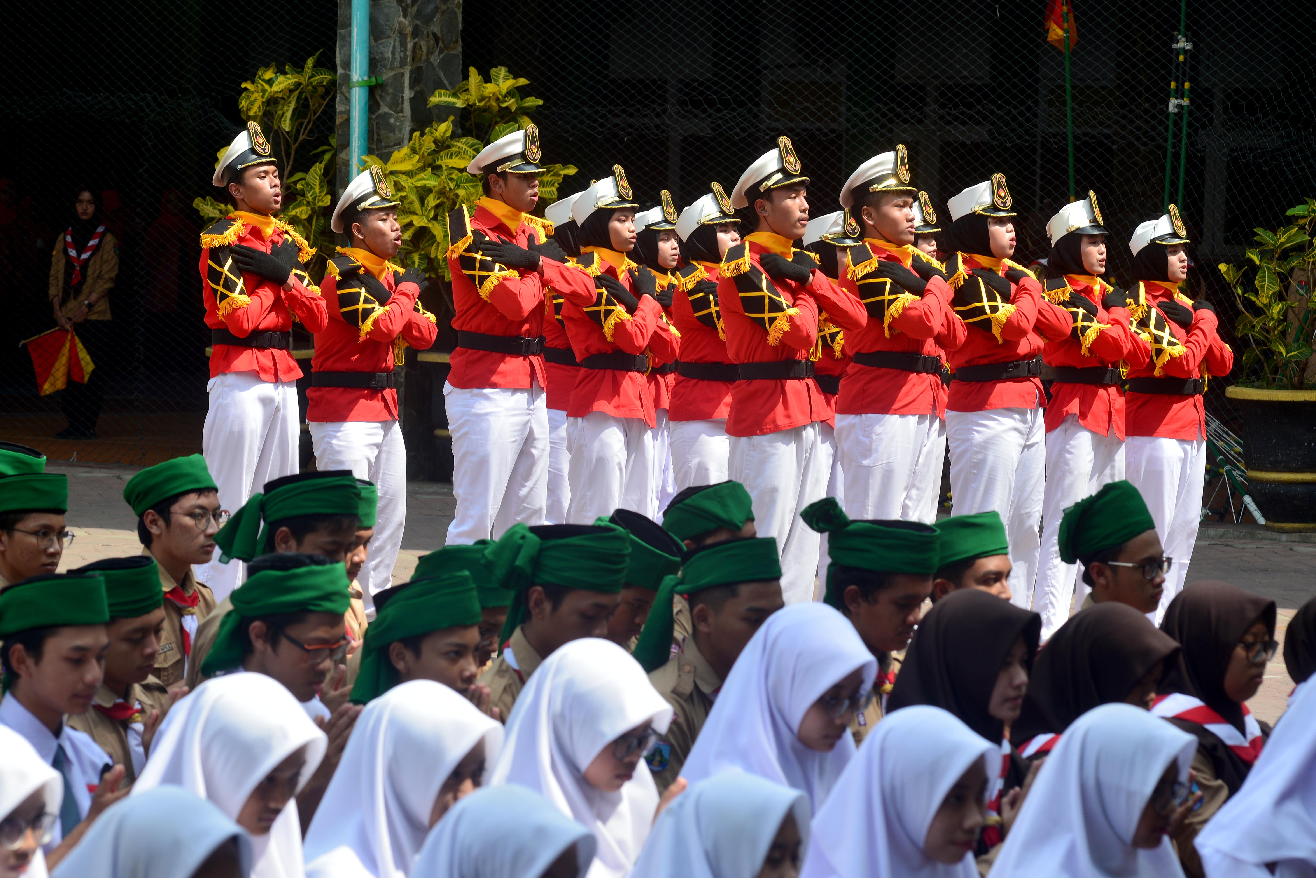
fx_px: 5668
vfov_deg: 8.9
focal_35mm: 155
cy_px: 439
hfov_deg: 13.2
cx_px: 658
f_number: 13
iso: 200
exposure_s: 1/200
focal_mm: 155
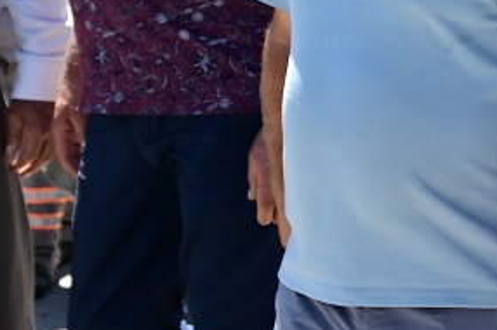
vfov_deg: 8.1
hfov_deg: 9.7
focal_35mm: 168
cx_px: 1455
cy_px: -30
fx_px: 2317
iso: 100
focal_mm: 24
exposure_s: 1/250
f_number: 4.5
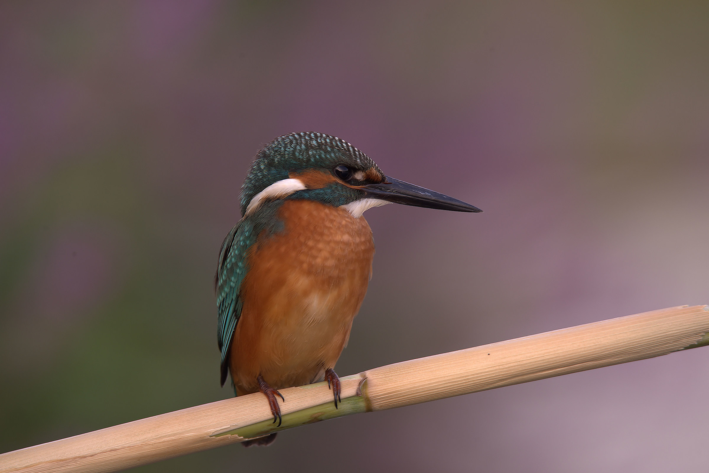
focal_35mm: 600
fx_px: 11820
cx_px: 354
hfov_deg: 3.4
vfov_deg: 2.3
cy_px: 236
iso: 400
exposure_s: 1/80
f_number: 8
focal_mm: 600
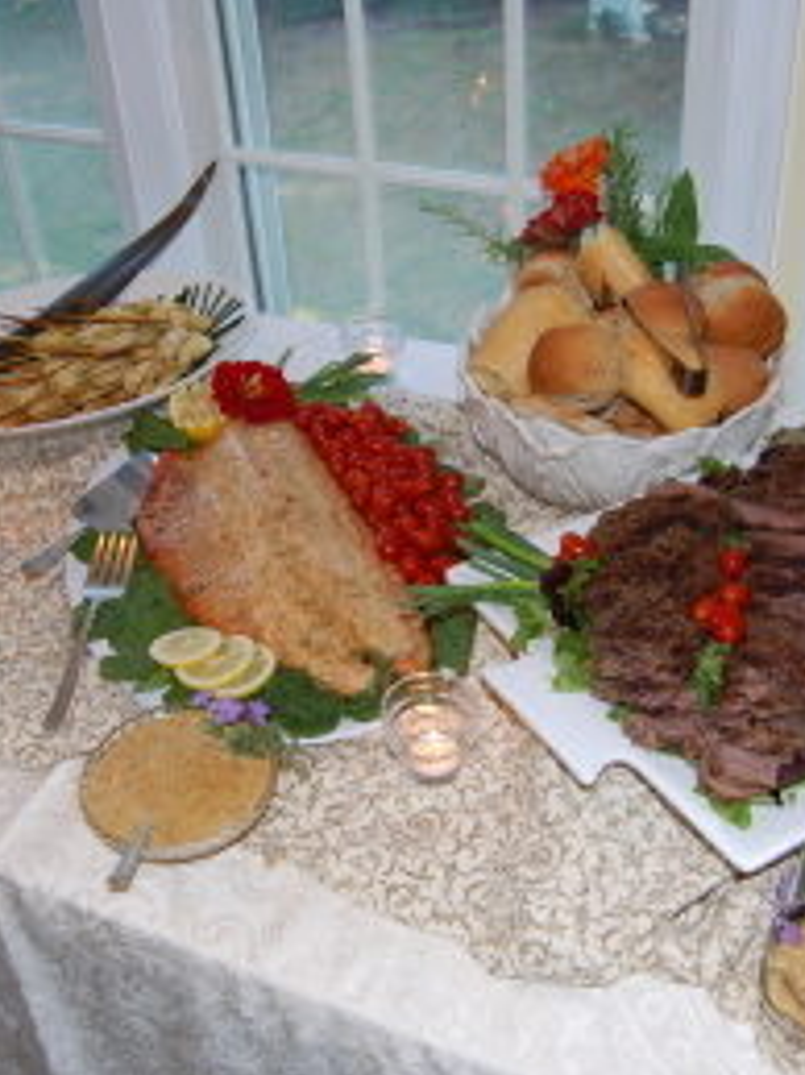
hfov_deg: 35.9
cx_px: 386
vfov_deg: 46.8
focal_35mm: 40
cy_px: 546
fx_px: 1241
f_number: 3.5
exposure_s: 1/60
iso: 400
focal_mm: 18
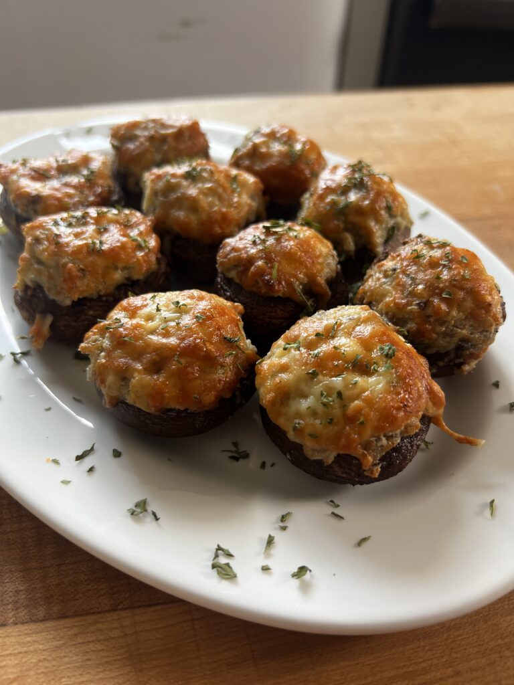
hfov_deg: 53.1
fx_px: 515
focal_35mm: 26
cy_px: 342
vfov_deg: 67.3
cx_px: 257
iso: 80
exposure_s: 1/120
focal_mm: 5.7
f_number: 1.5
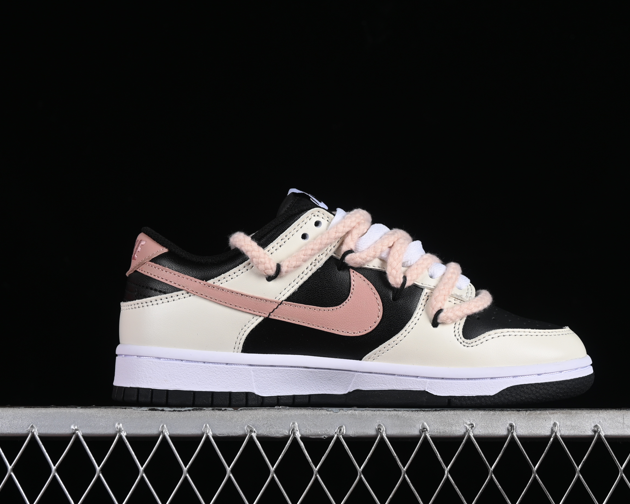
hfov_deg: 22.5
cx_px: 348
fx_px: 1585
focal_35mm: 85
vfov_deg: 18.1
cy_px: 253
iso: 160
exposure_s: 1/80
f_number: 8
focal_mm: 50
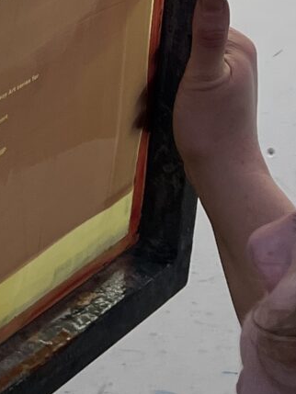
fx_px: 1766
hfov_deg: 9.6
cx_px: 111
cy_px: -329
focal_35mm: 155
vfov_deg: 11.7
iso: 50
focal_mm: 5.7
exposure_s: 1/329
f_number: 1.5
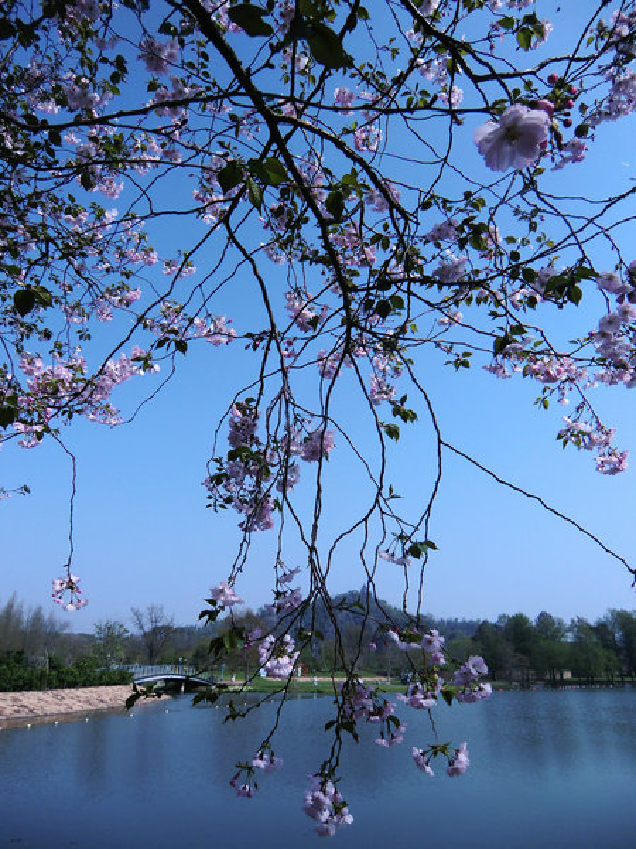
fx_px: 588
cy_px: 424
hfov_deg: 56.8
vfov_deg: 71.6
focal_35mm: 24
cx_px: 318
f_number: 7.5
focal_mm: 4.3
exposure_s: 1/250
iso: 64
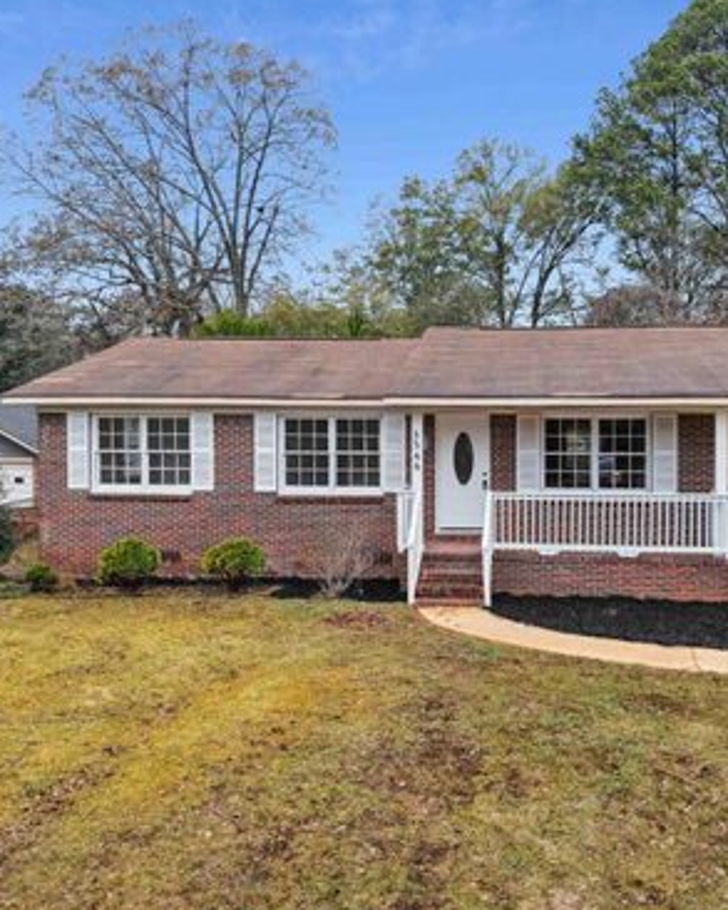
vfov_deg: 55.7
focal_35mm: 32
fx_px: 861
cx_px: 445
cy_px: 456
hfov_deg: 45.5
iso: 200
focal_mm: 8.7
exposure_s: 1/640
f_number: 1.8
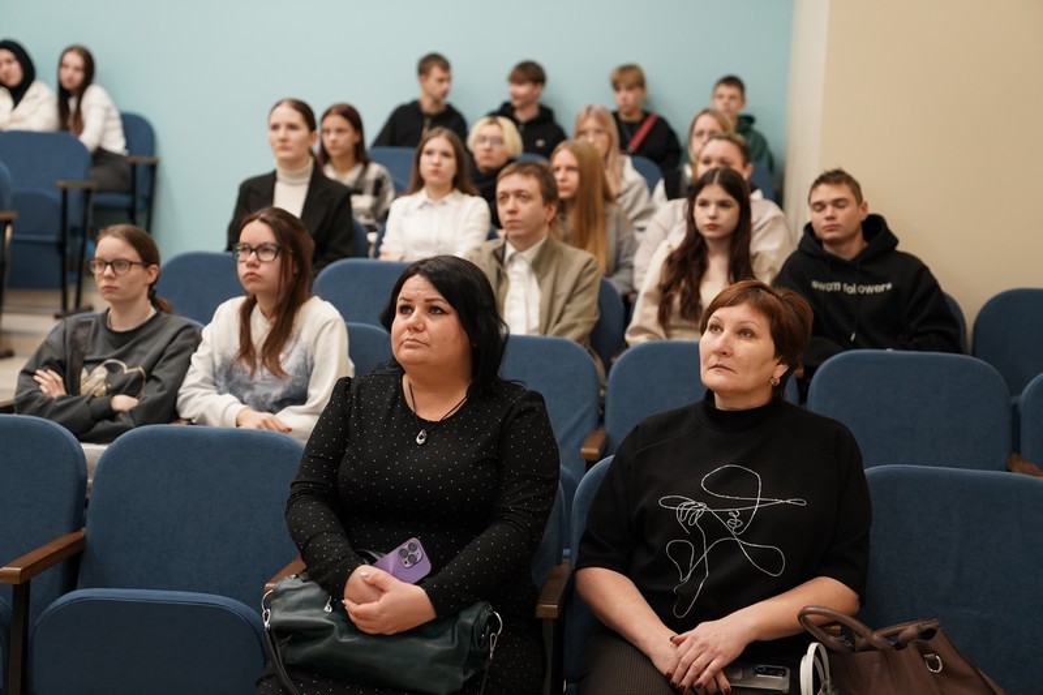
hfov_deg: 35.6
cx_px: 522
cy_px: 348
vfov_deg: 24.2
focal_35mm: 56
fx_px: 1622
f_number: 2.8
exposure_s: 1/160
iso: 2500
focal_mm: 56
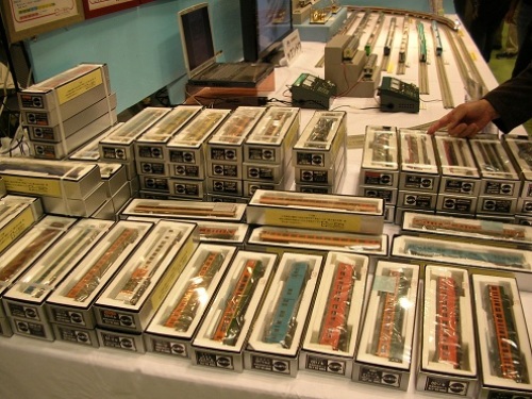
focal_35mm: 35
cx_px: 266
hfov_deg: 52.6
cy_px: 200
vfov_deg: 40.7
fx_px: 538
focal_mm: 5.8
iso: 50
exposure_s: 1/23.3
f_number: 2.8
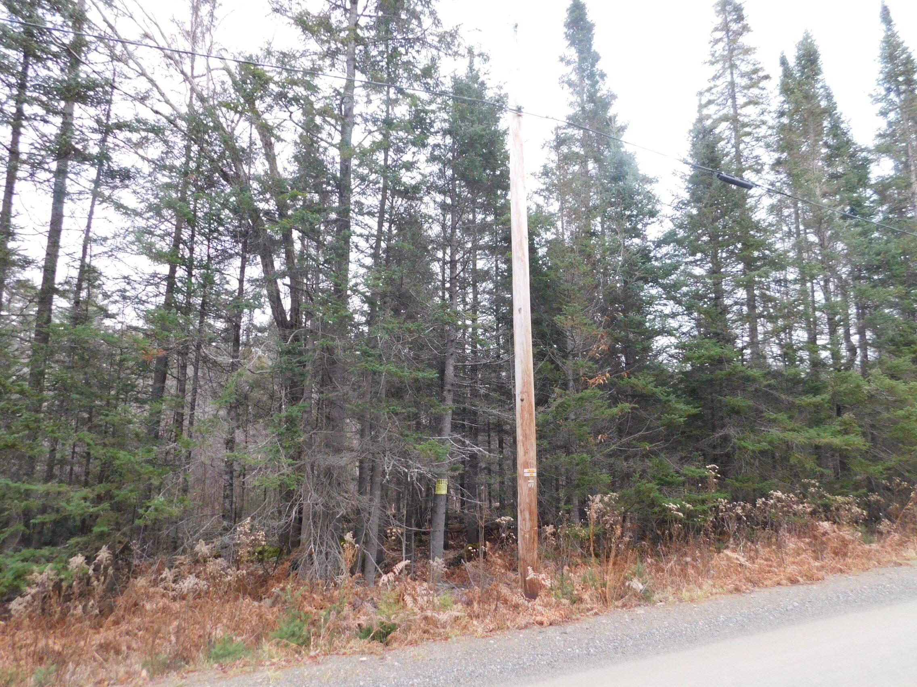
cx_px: 458
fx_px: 609
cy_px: 344
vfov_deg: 58.9
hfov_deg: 73.9
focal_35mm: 23
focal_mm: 4
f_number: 3
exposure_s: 1/30
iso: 220
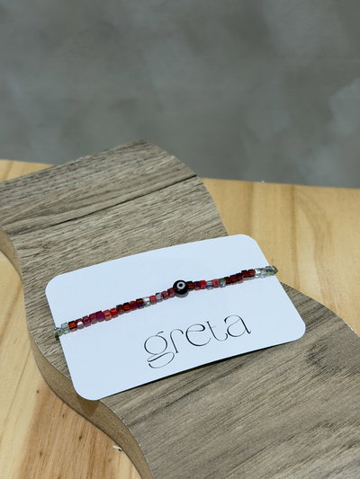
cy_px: 240
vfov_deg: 39.6
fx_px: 665
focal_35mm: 48
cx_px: 180
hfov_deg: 30.3
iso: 80
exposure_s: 1/50
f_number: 1.78
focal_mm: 6.76
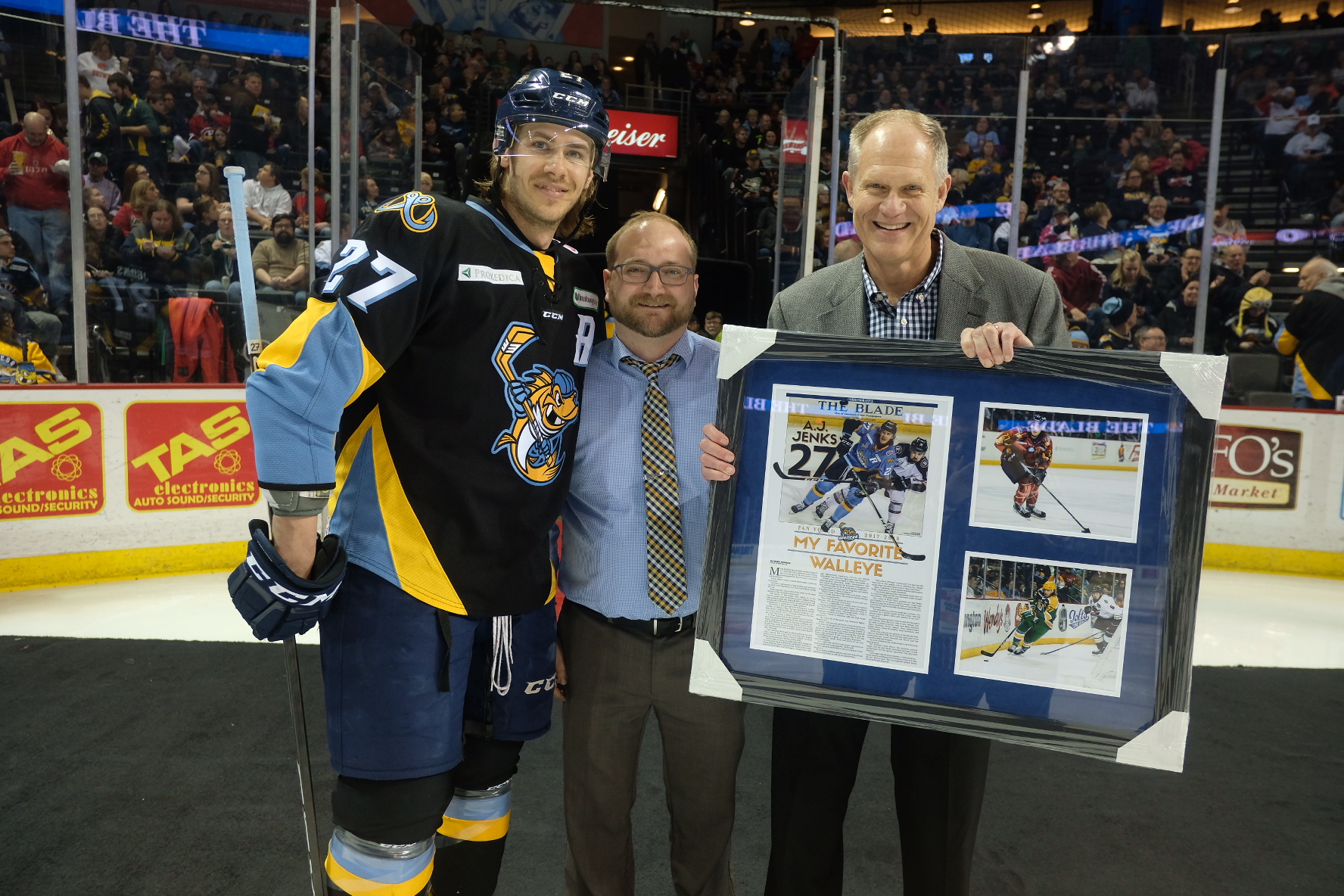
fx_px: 1008
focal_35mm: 27
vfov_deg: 47.9
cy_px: 448
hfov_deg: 67.4
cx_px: 672
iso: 1250
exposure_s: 1/400
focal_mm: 18
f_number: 4
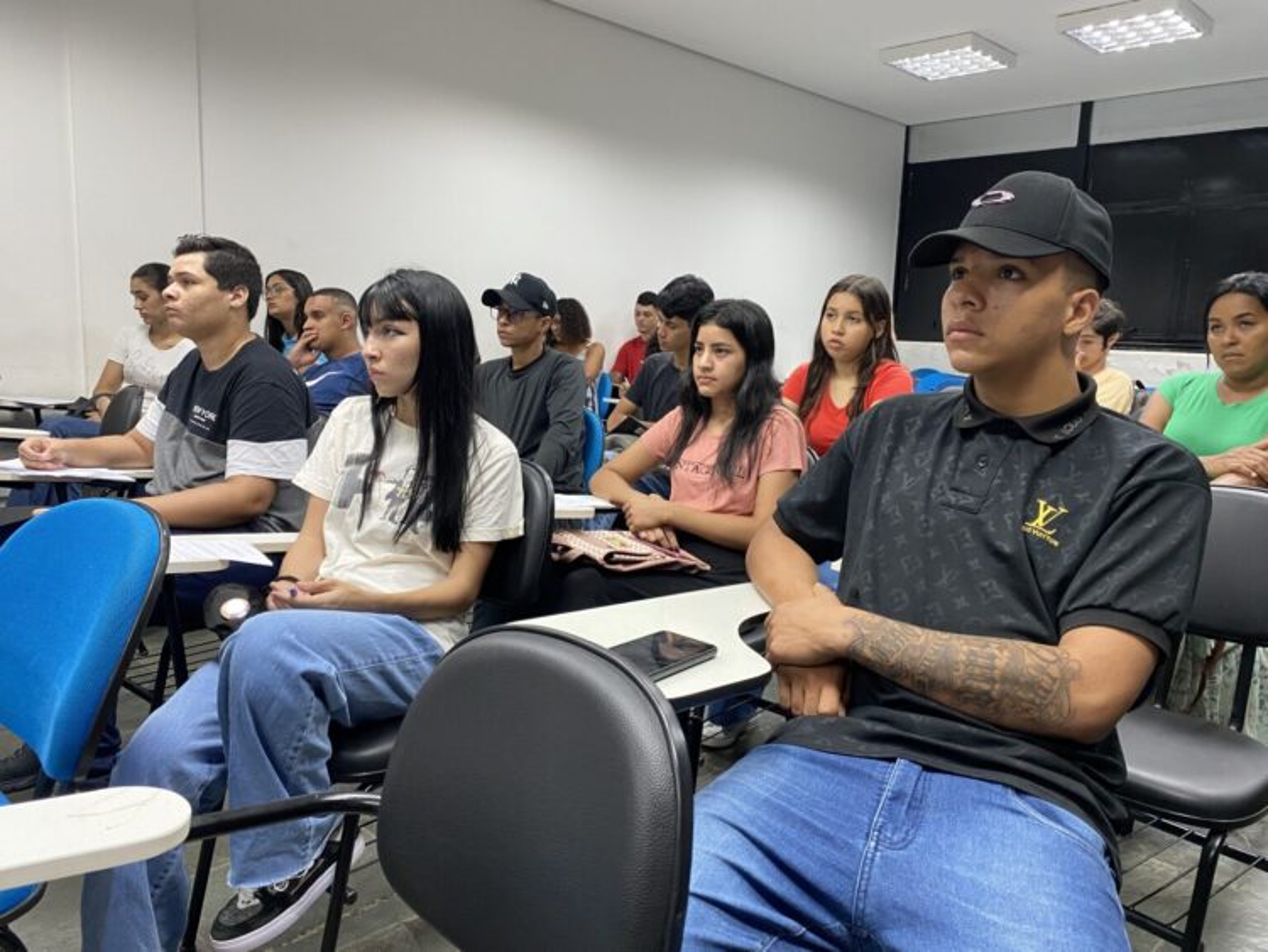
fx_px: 953
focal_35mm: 26
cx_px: 634
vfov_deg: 53.1
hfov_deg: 67.3
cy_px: 476
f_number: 1.8
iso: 200
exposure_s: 1/60
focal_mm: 4.25
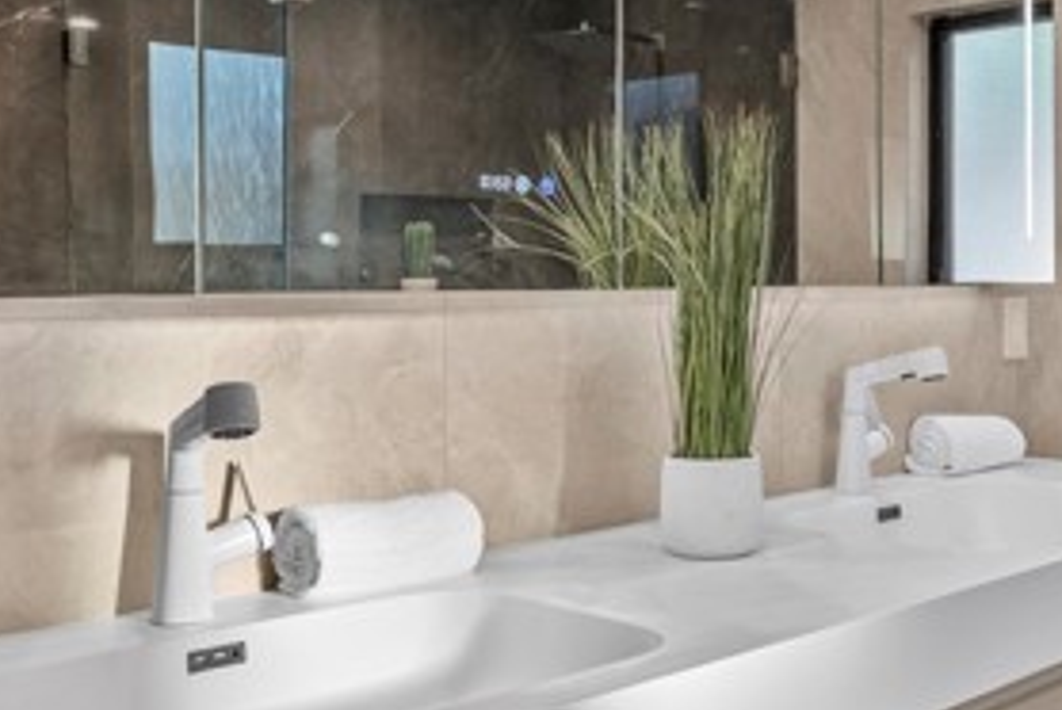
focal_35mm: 46
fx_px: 1358
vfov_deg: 29.2
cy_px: 250
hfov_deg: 41.7
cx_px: 764
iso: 250
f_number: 8
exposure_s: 1/3
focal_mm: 20
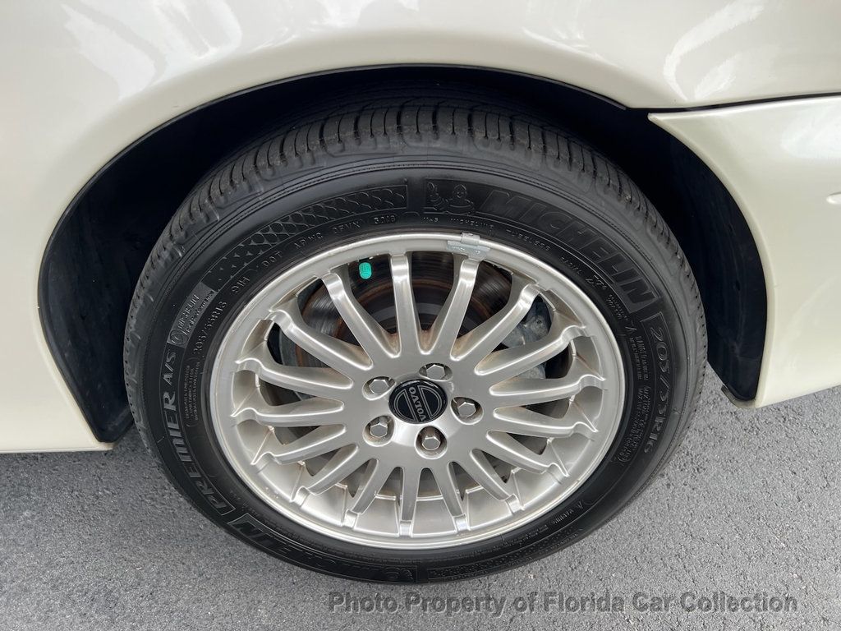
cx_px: 420
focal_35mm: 26
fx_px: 632
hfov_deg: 67.3
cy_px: 316
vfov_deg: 53.1
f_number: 1.5
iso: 40
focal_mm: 5.7
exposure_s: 1/271
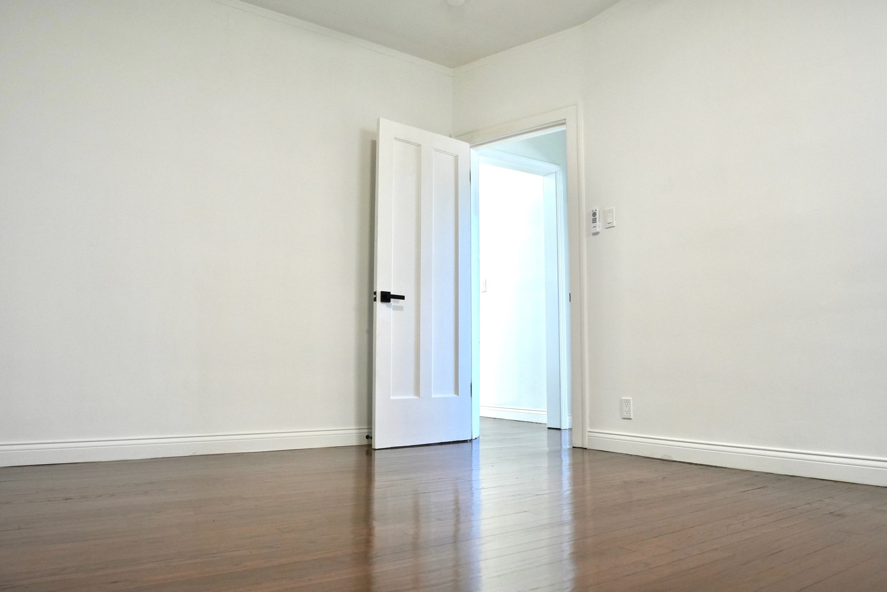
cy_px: 296
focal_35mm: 24
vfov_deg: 53.1
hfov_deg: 73.7
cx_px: 444
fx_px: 591
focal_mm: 16
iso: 800
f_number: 4
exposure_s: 1/160
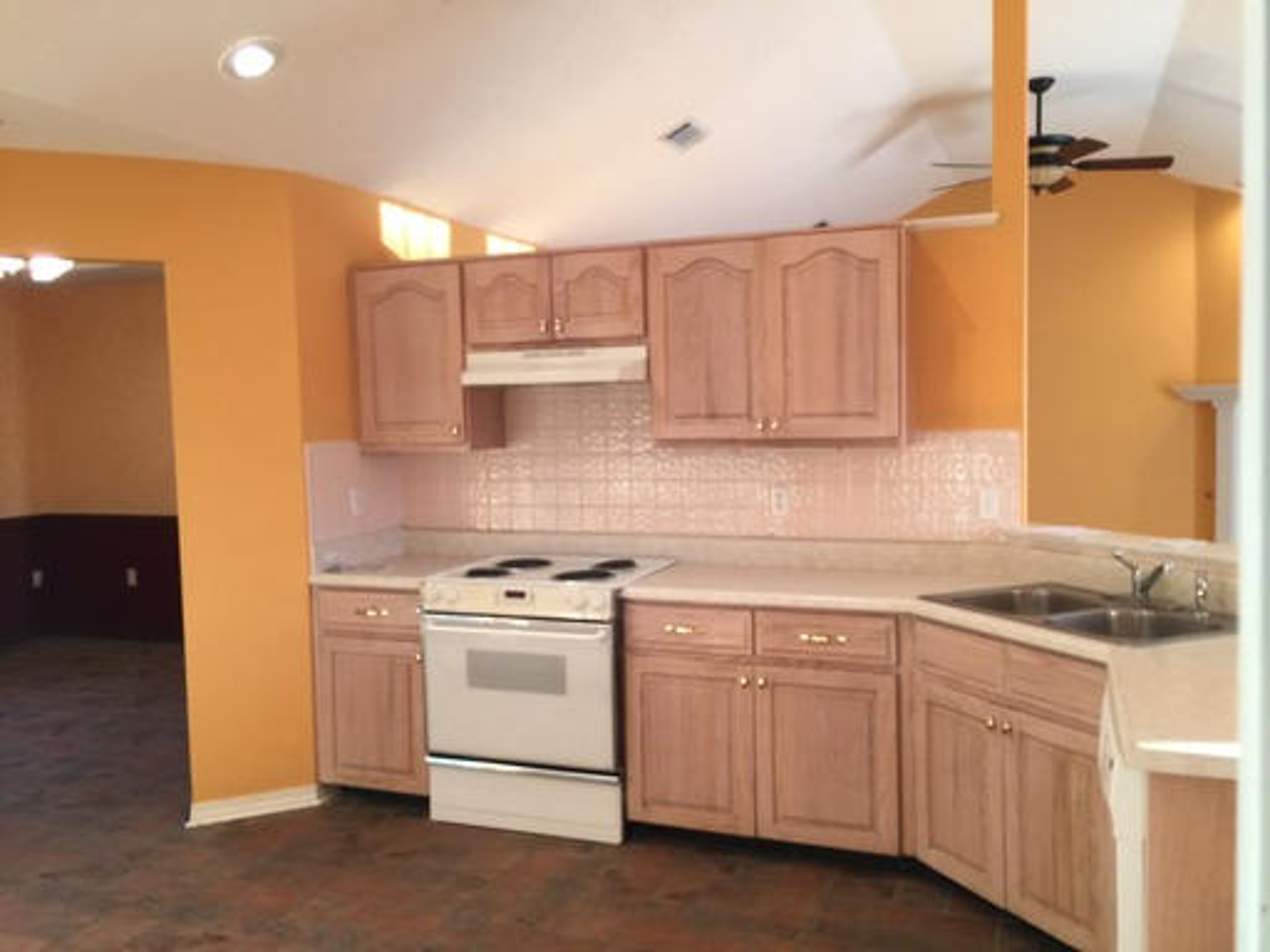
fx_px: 1064
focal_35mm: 29
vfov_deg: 48.2
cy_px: 476
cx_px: 635
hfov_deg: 61.7
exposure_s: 1/15
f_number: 2.2
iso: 32
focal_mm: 4.15
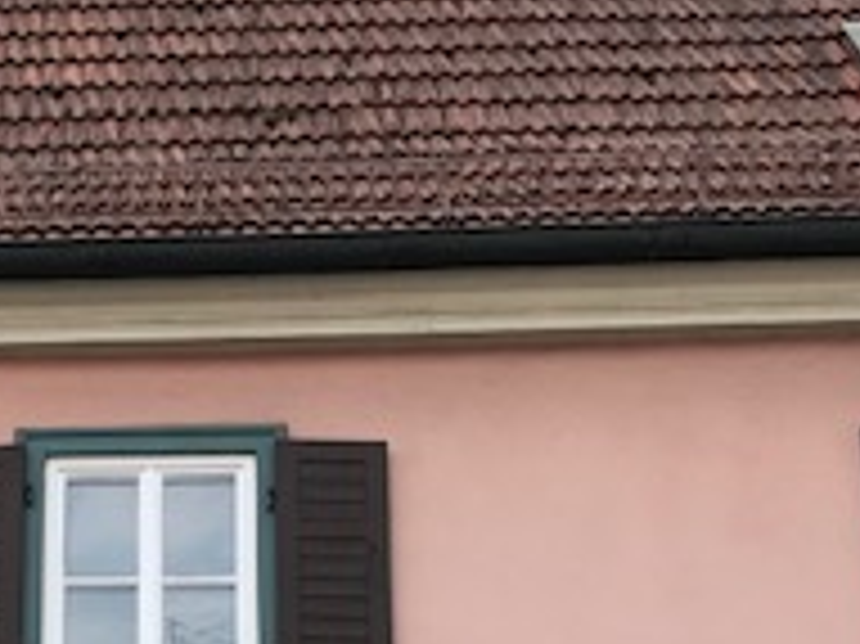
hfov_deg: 20.5
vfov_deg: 15.4
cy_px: 662
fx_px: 2334
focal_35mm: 94
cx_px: 113
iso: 20
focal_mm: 3.99
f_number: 1.8
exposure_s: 1/465
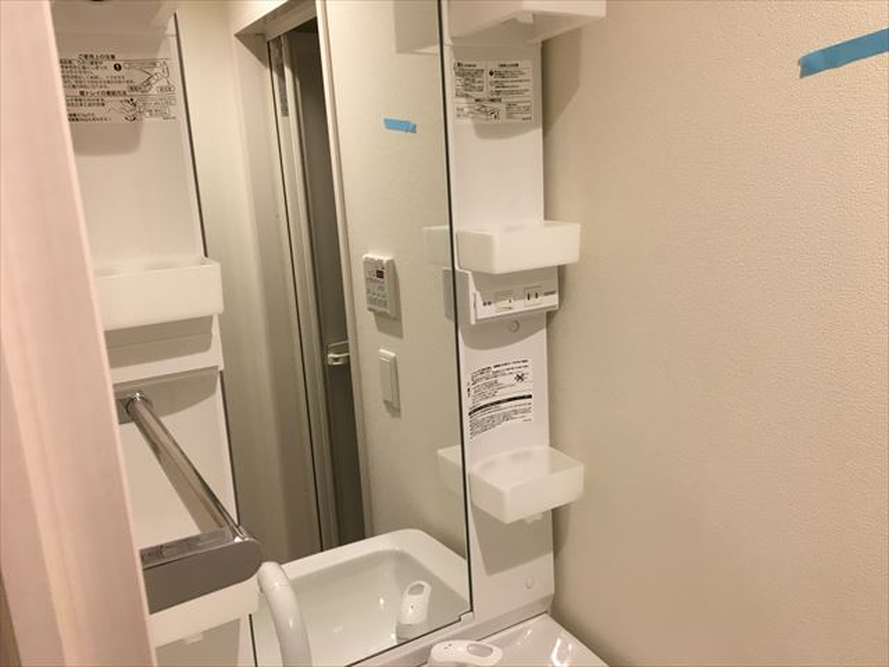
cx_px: 444
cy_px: 334
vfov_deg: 48.2
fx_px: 745
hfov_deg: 61.7
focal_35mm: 29
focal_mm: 4.15
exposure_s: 1/30
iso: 64
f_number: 2.2
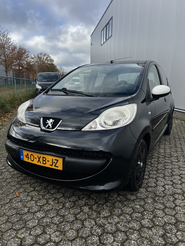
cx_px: 92
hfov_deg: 53.1
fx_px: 185
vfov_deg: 67.3
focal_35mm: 26
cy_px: 123
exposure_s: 1/1196
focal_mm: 5.7
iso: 50
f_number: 1.5
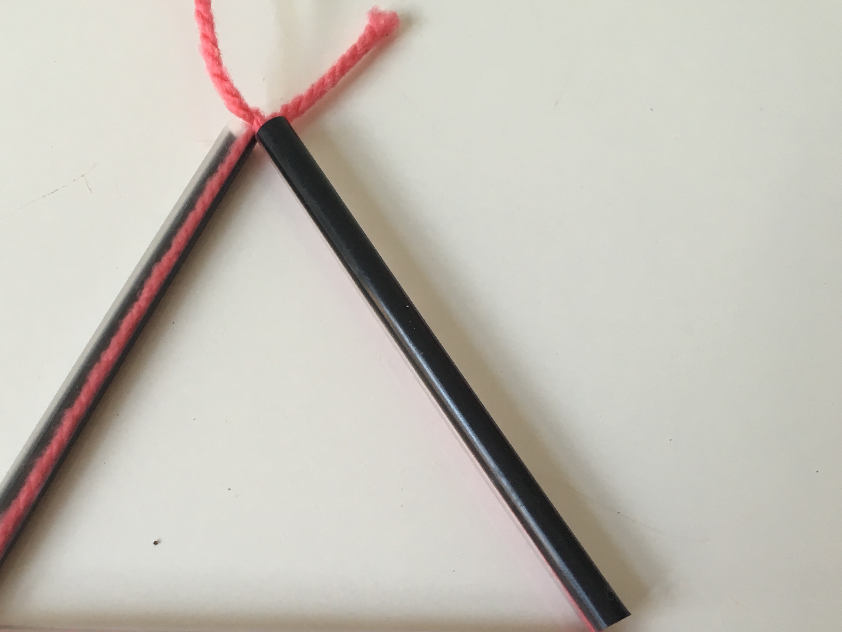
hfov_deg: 44.0
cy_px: 358
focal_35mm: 42
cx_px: 263
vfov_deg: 34.3
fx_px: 1022
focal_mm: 4.15
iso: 64
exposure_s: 1/33
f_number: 2.2
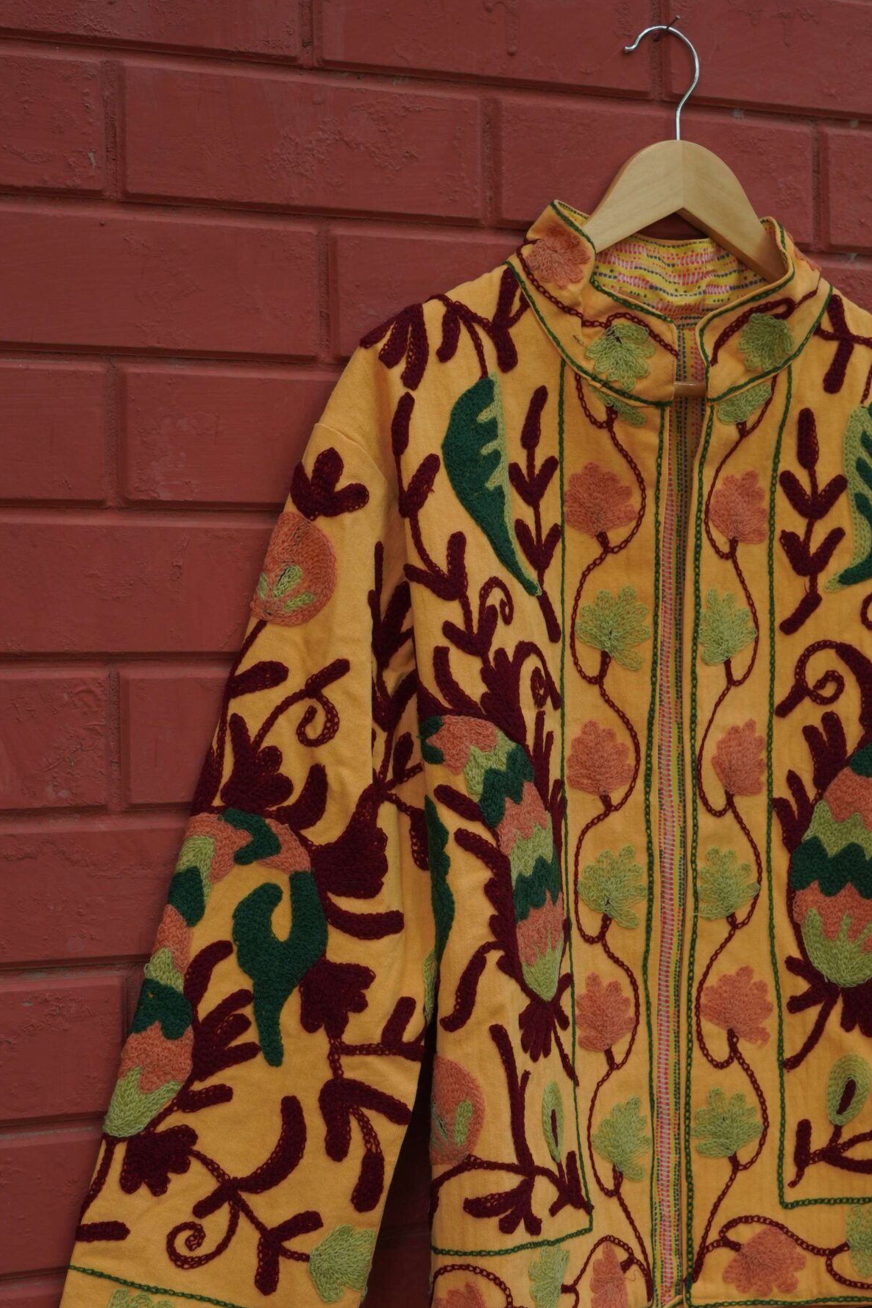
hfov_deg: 18.8
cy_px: 753
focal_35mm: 72
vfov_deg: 28.0
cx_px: 621
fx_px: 2616
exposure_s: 1/160
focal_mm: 50
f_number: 7.1
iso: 500
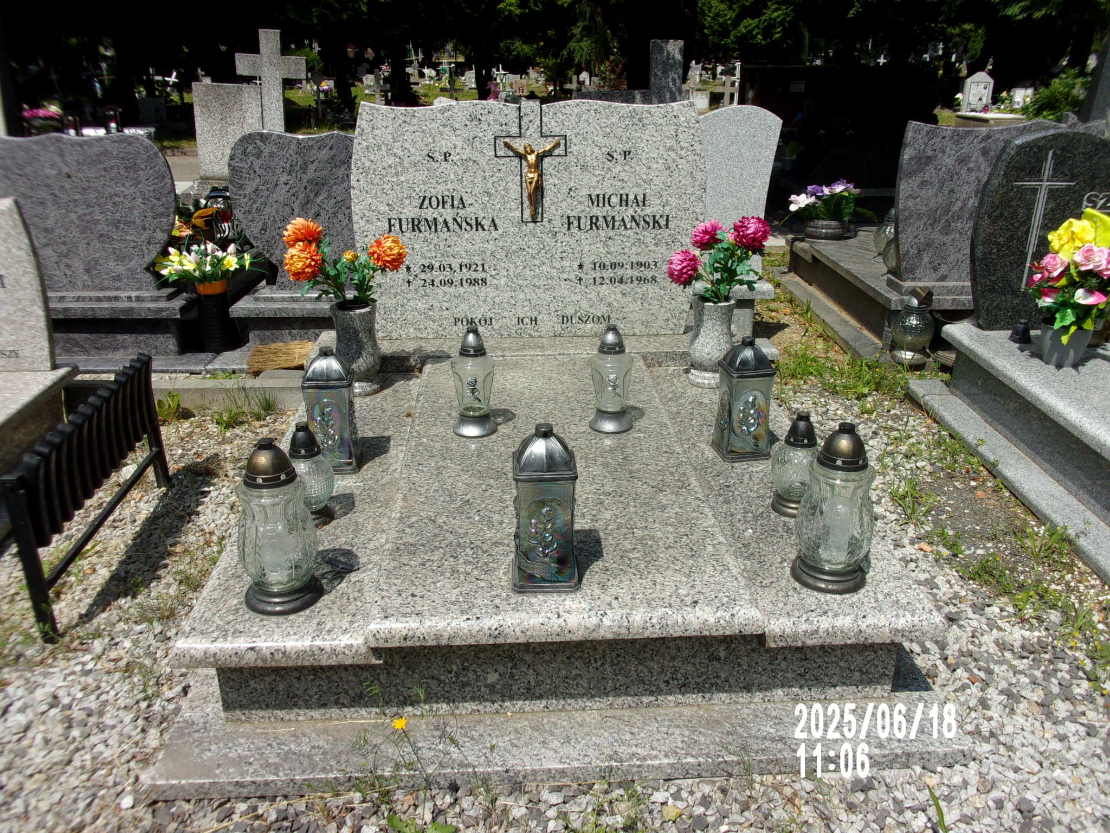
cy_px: 416
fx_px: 898
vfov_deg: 49.7
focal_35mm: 28
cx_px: 555
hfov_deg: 63.4
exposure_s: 1/120
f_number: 10.8
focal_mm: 5.1
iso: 80
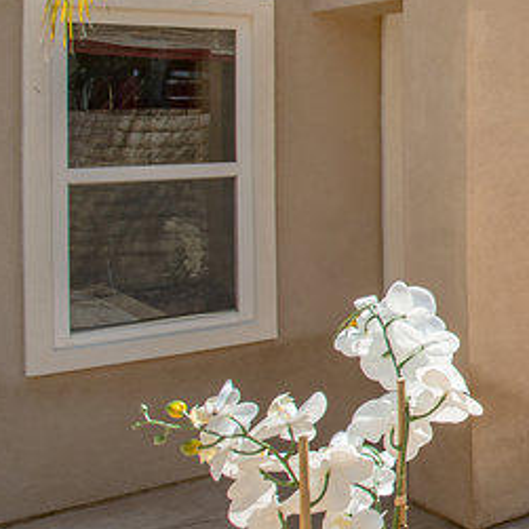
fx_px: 1020
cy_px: 121
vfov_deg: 28.6
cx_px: 866
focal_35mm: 59
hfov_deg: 22.0
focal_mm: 17
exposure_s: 1/350
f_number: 8
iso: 250
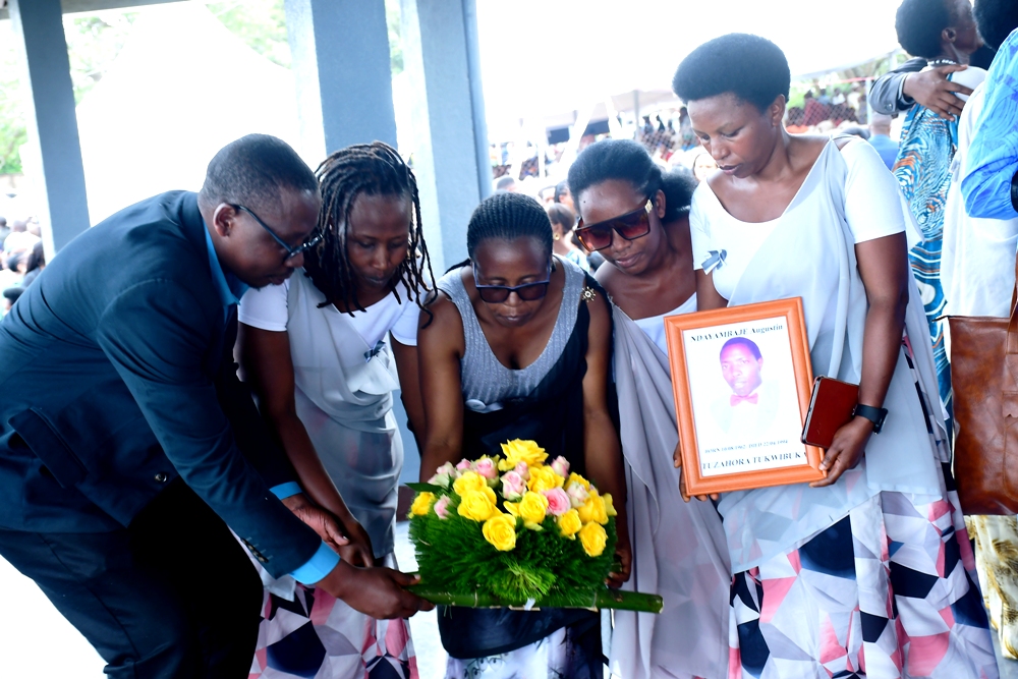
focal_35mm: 60
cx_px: 509
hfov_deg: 33.4
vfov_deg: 22.6
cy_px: 340
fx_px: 1697
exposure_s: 1/80
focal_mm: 40
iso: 500
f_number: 5.6
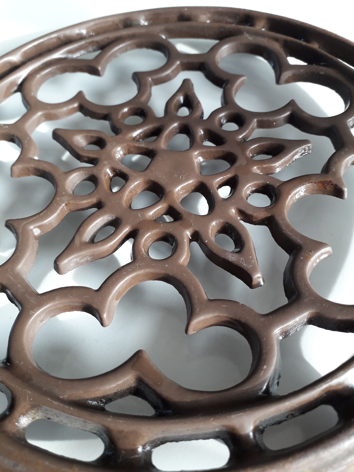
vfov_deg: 65.3
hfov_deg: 51.4
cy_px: 236
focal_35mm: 27
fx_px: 368
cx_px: 177
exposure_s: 1/50
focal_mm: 3.6
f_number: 1.9
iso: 64
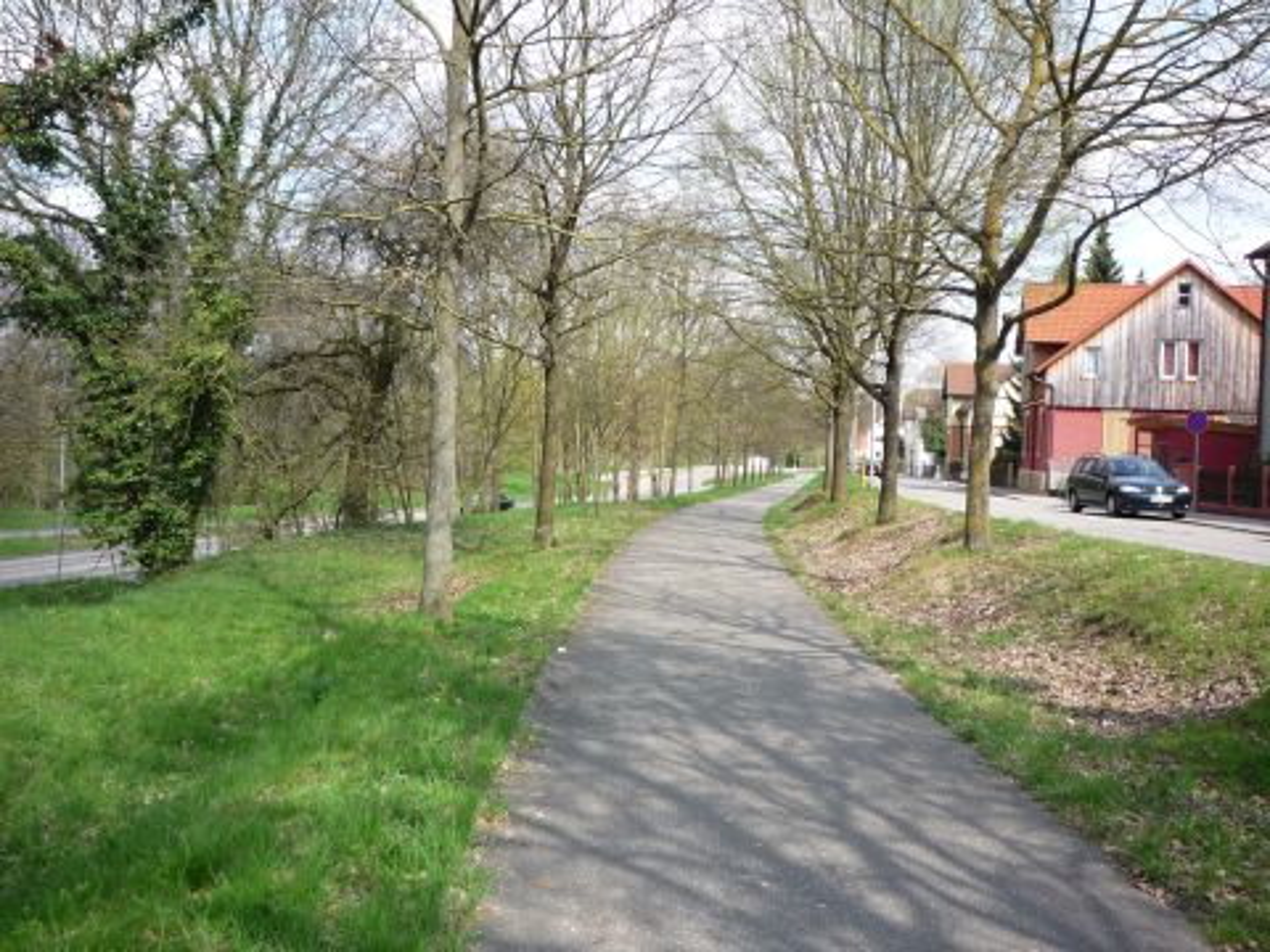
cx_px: 635
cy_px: 476
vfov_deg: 44.2
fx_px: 1174
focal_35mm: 32
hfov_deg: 56.8
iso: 100
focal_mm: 5.2
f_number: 4
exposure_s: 1/250
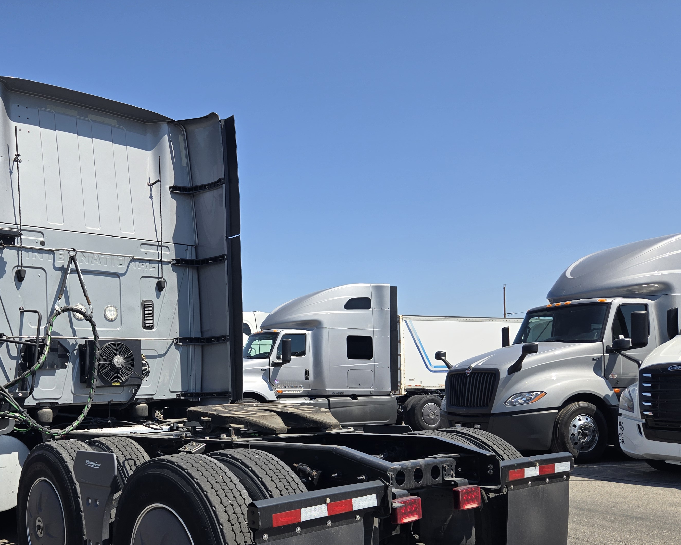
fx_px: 685
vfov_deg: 42.7
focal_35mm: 34
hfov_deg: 51.5
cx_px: 210
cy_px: 365
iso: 25
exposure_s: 1/1614
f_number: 1.8
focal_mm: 5.4
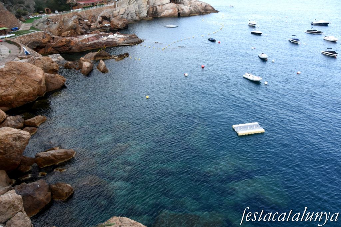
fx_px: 256
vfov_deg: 47.9
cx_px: 170
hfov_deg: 67.4
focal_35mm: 27
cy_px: 114
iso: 400
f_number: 6.3
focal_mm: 18
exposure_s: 1/250
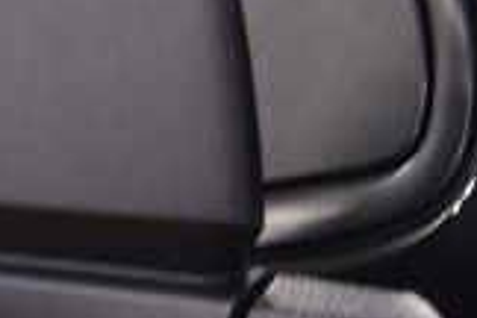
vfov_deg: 4.8
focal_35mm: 285
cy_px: 169
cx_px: -150
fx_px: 3776
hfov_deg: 7.2
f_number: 6.3
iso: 640
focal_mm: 48
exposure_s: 1/15
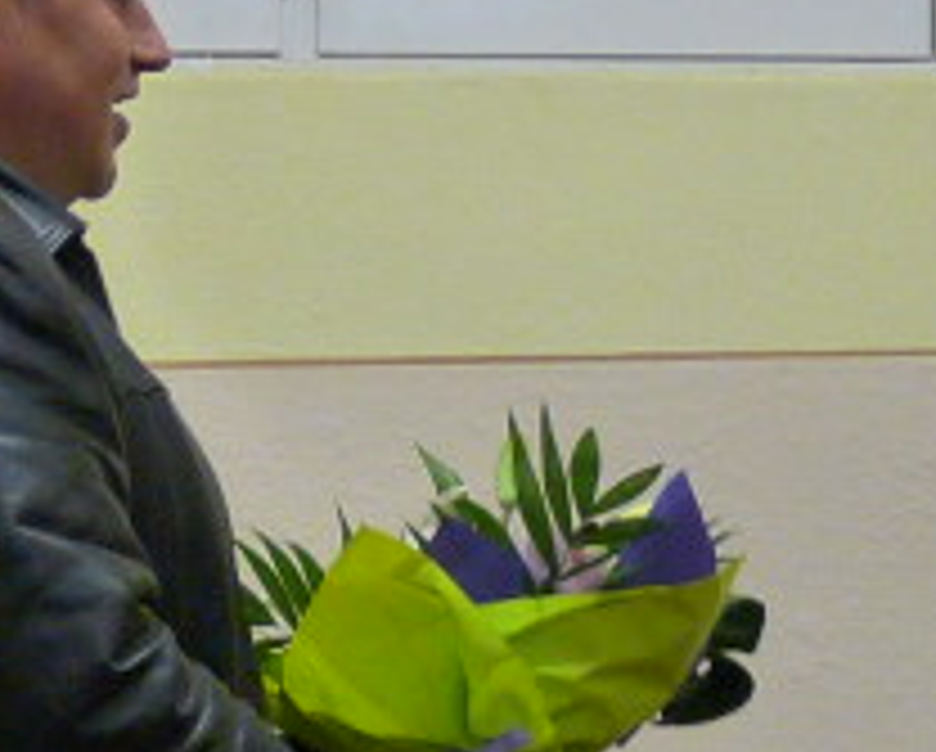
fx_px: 4577
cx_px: 860
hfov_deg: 11.6
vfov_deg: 9.4
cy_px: 477
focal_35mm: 165
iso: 320
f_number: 3
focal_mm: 5.5
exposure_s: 1/30
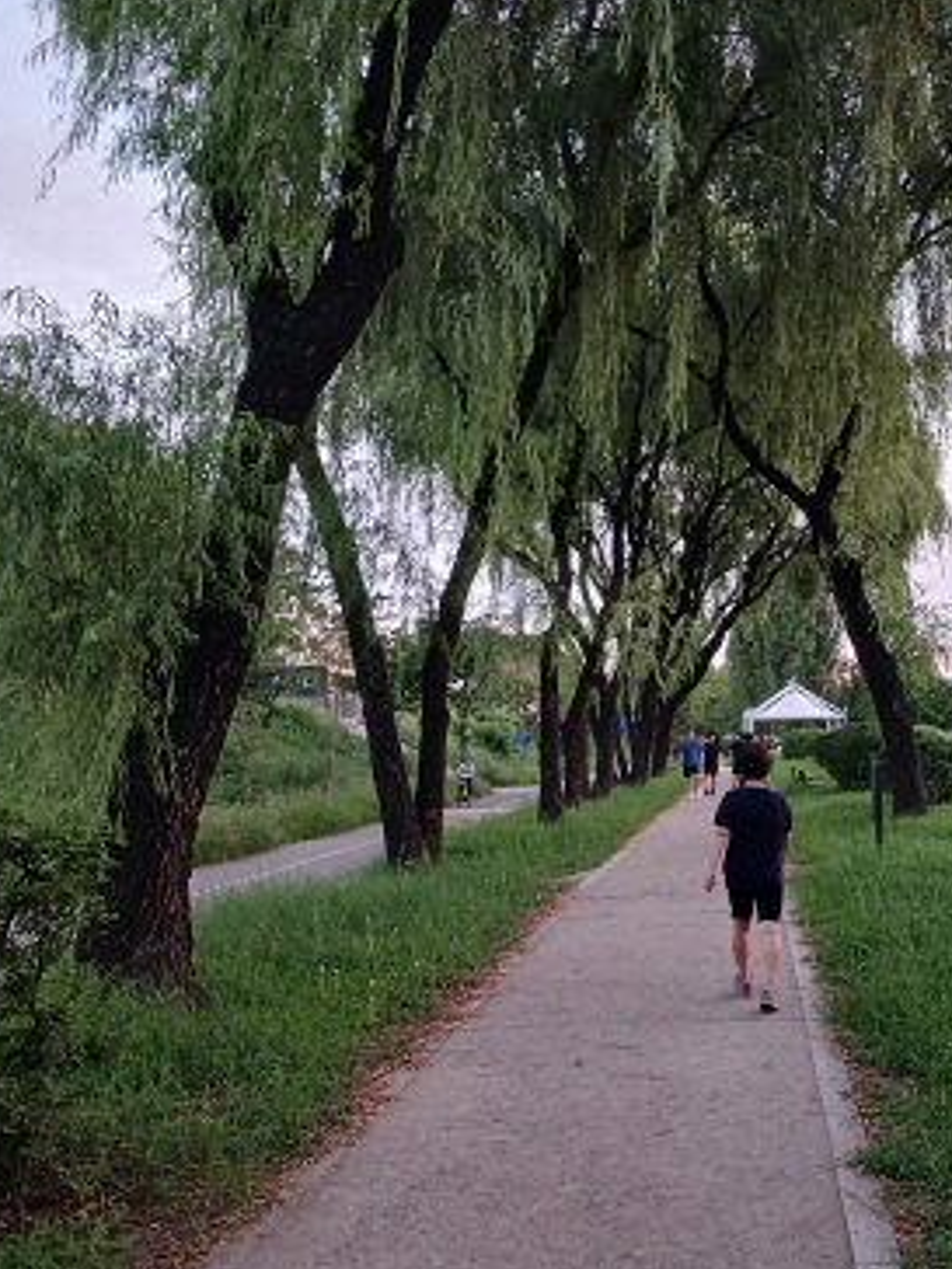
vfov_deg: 43.8
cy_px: 683
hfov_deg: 33.2
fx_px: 1577
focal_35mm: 43
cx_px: 650
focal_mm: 4
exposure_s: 1/60
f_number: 1.8
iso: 250
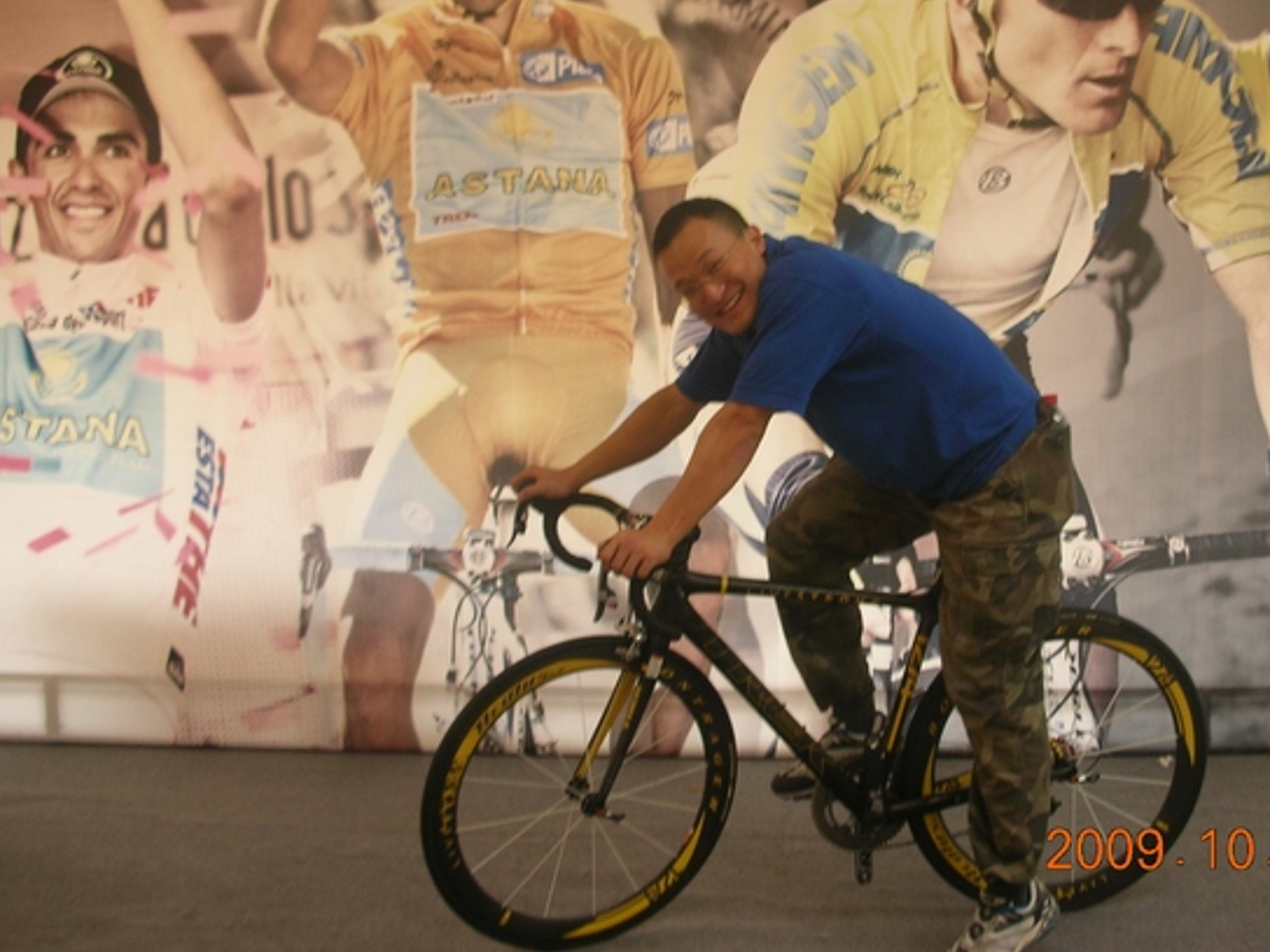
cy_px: 365
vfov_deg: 32.1
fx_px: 1651
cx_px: 810
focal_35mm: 45
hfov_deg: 41.7
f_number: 3
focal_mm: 5.8
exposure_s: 1/8.1
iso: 50
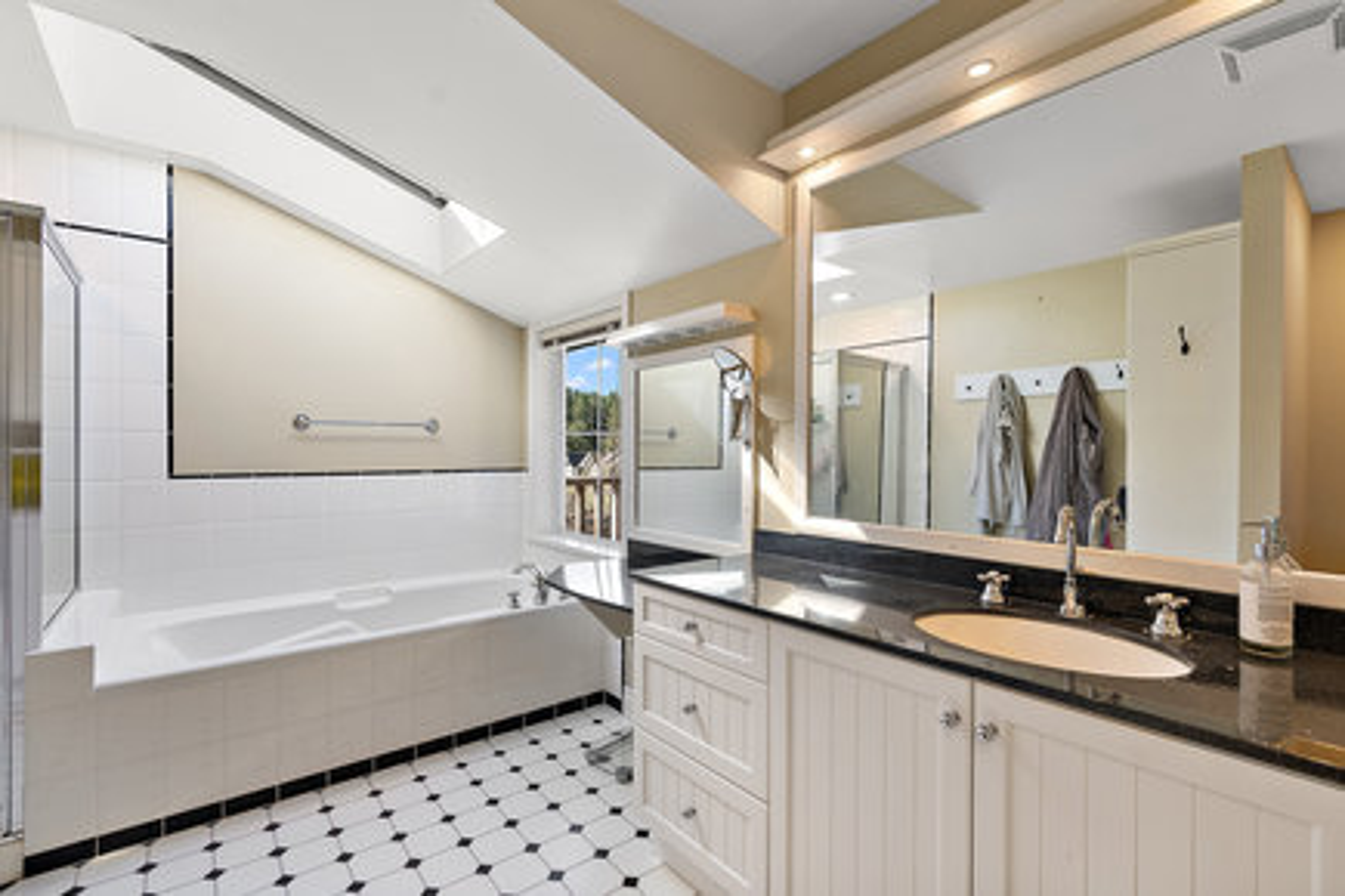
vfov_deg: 73.7
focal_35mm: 16
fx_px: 598
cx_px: 672
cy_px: 448
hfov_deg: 96.7
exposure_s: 1/10
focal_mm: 16
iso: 400
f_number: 7.1
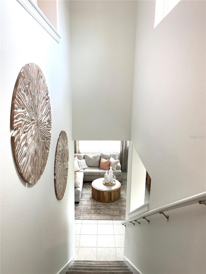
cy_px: 137
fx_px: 206
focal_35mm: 26
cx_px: 103
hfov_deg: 53.1
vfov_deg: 67.3
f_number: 1.8
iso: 40
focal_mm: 4.25
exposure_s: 1/120
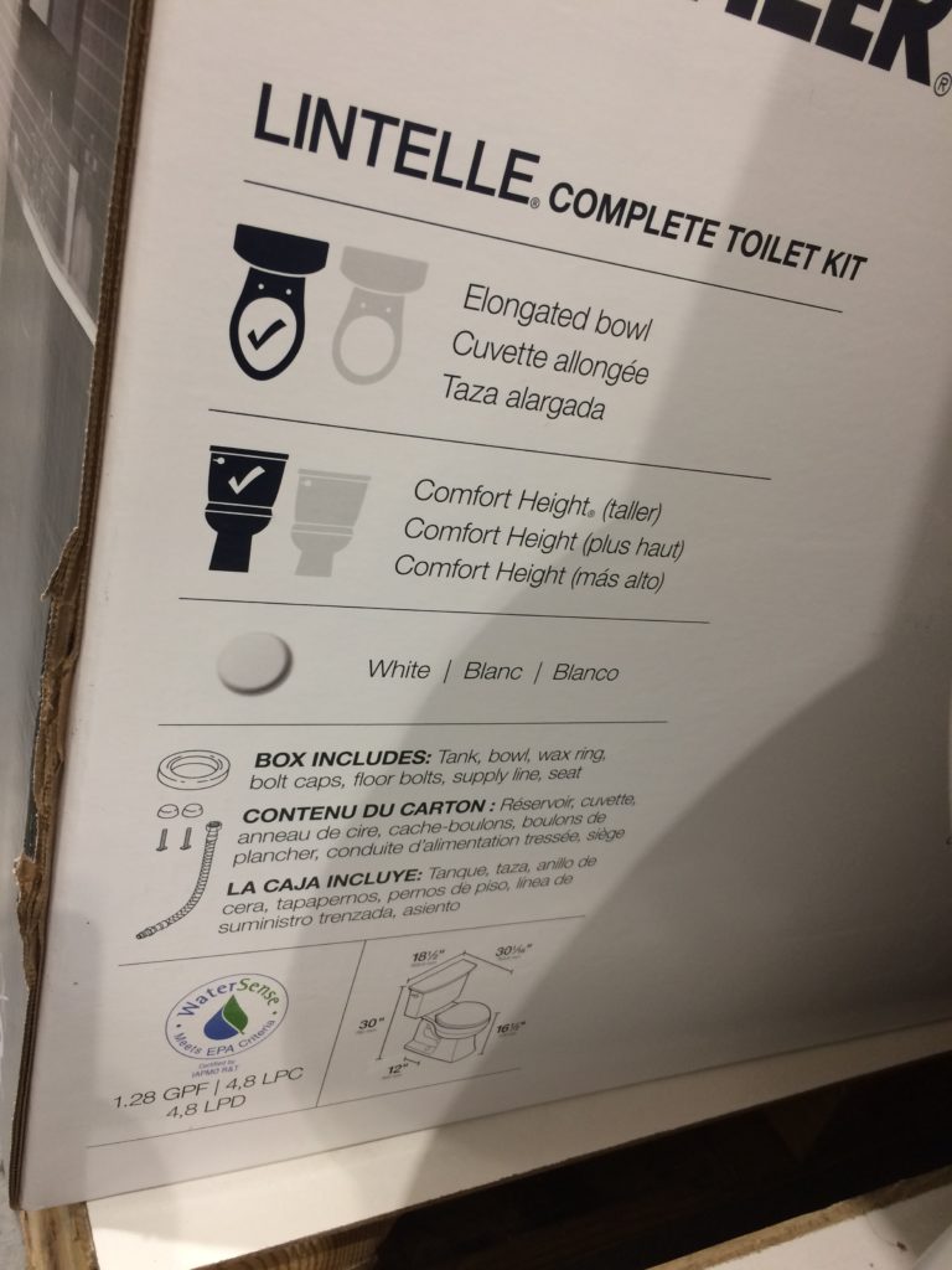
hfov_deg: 48.2
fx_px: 1063
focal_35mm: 29
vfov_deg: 61.7
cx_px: 476
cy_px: 635
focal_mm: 4.15
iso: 100
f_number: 2.2
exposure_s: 1/30
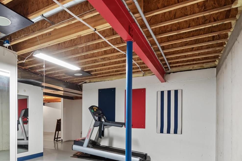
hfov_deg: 64.9
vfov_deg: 47.5
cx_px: 58
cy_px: 122
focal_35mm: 26
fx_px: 175
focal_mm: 8
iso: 400
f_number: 6.3
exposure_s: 1/1.25
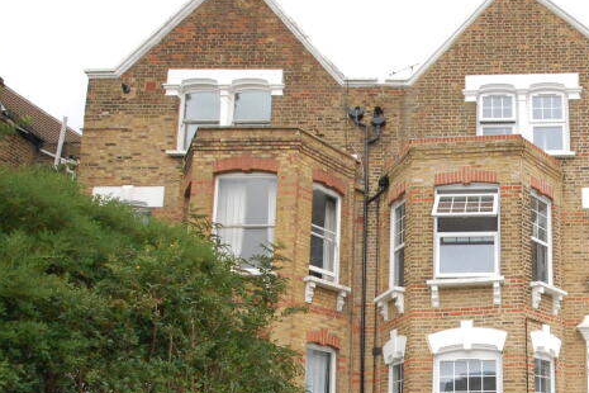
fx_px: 540
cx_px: 526
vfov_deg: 36.7
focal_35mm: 33
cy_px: 375
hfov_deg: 50.9
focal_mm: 10
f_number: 10
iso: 1600
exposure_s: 1/500
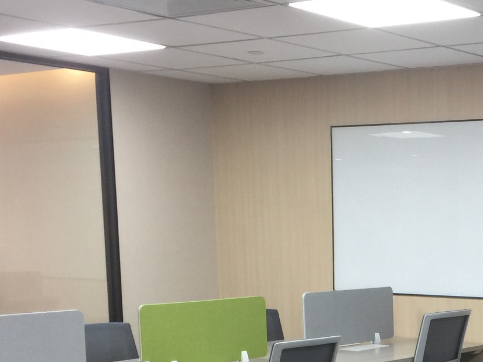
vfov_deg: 18.6
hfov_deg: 25.0
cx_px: 455
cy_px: 433
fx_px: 1047
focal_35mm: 75
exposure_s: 1/33
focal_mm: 4.15
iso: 40
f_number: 2.2
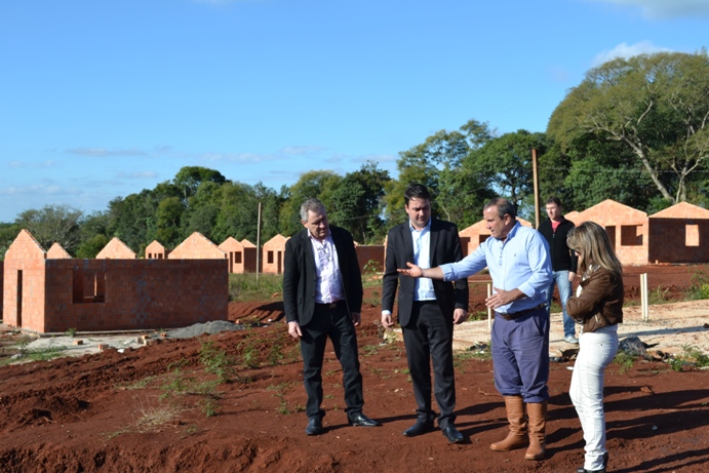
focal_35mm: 45
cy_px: 236
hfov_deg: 43.6
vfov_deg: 29.9
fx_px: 886
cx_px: 354
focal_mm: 30
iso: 100
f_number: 7.1
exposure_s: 1/200
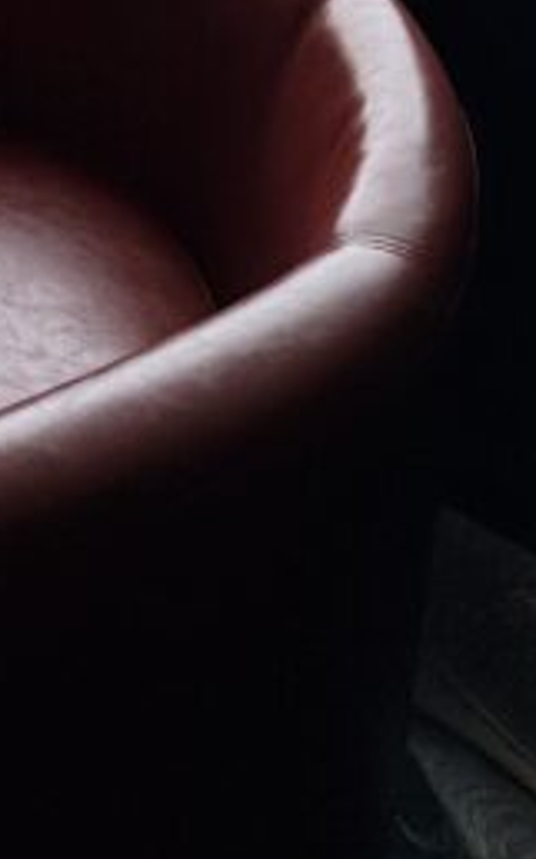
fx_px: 1381
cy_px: -703
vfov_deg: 21.5
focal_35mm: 59
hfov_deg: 20.4
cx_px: -127
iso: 50
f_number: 2.2
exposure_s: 1/615
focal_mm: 2.22
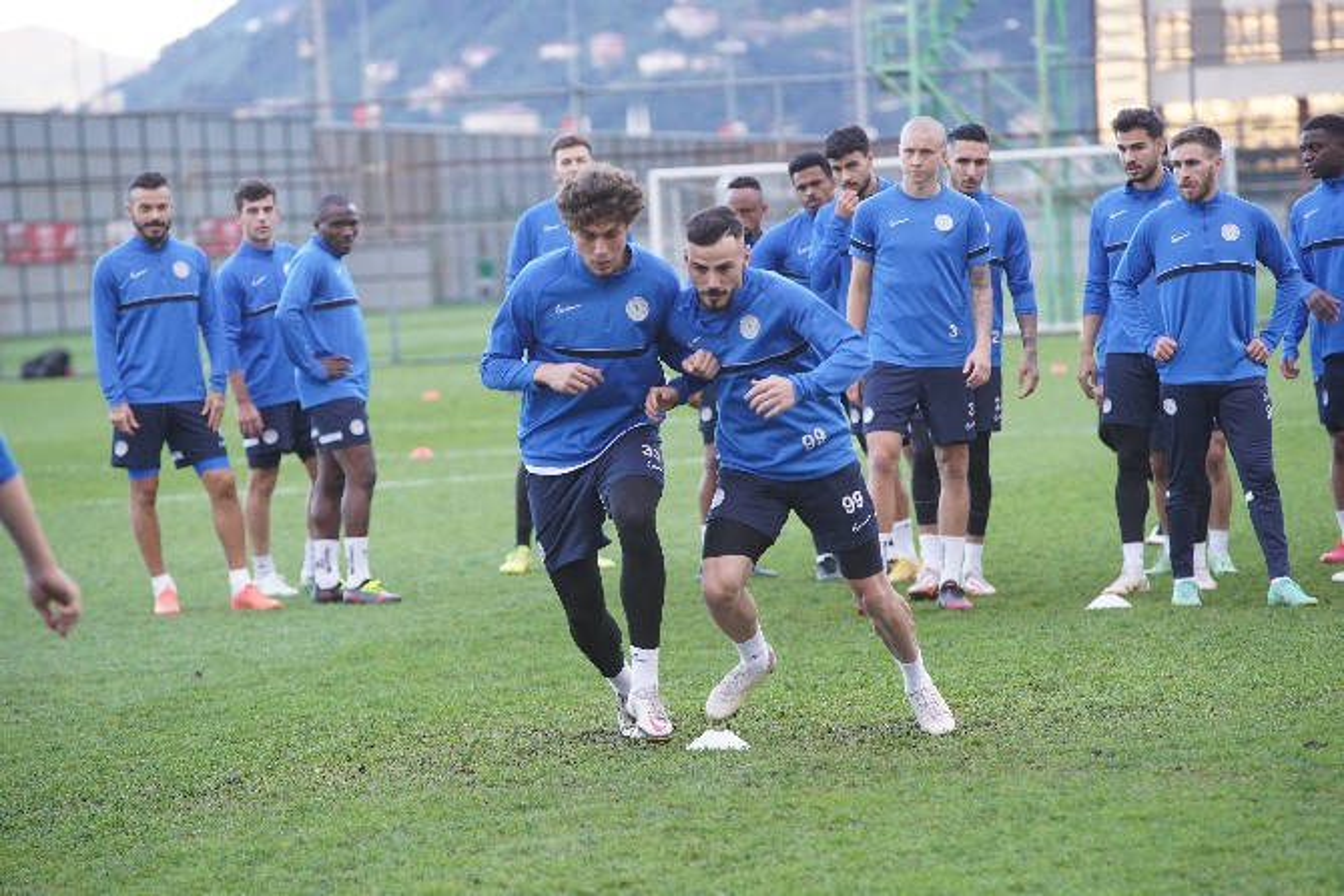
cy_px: 448
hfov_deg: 10.3
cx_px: 672
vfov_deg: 6.9
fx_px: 7468
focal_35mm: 200
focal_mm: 200
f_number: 4.5
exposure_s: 1/400
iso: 2000
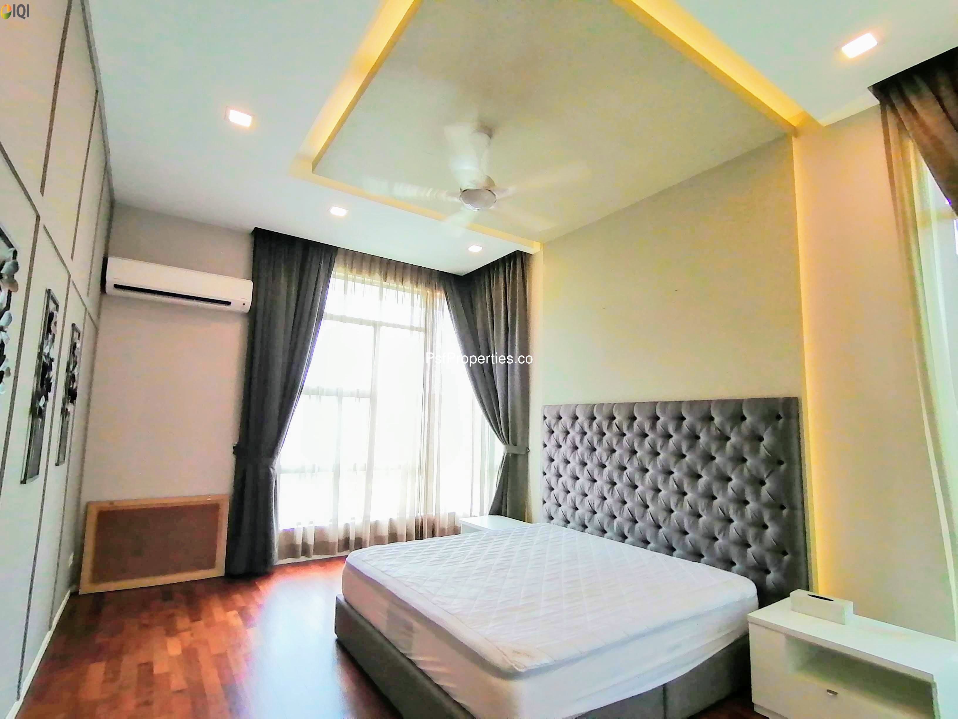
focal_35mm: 17
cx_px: 479
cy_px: 360
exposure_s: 1/60
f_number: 2.4
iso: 80
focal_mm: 1.78
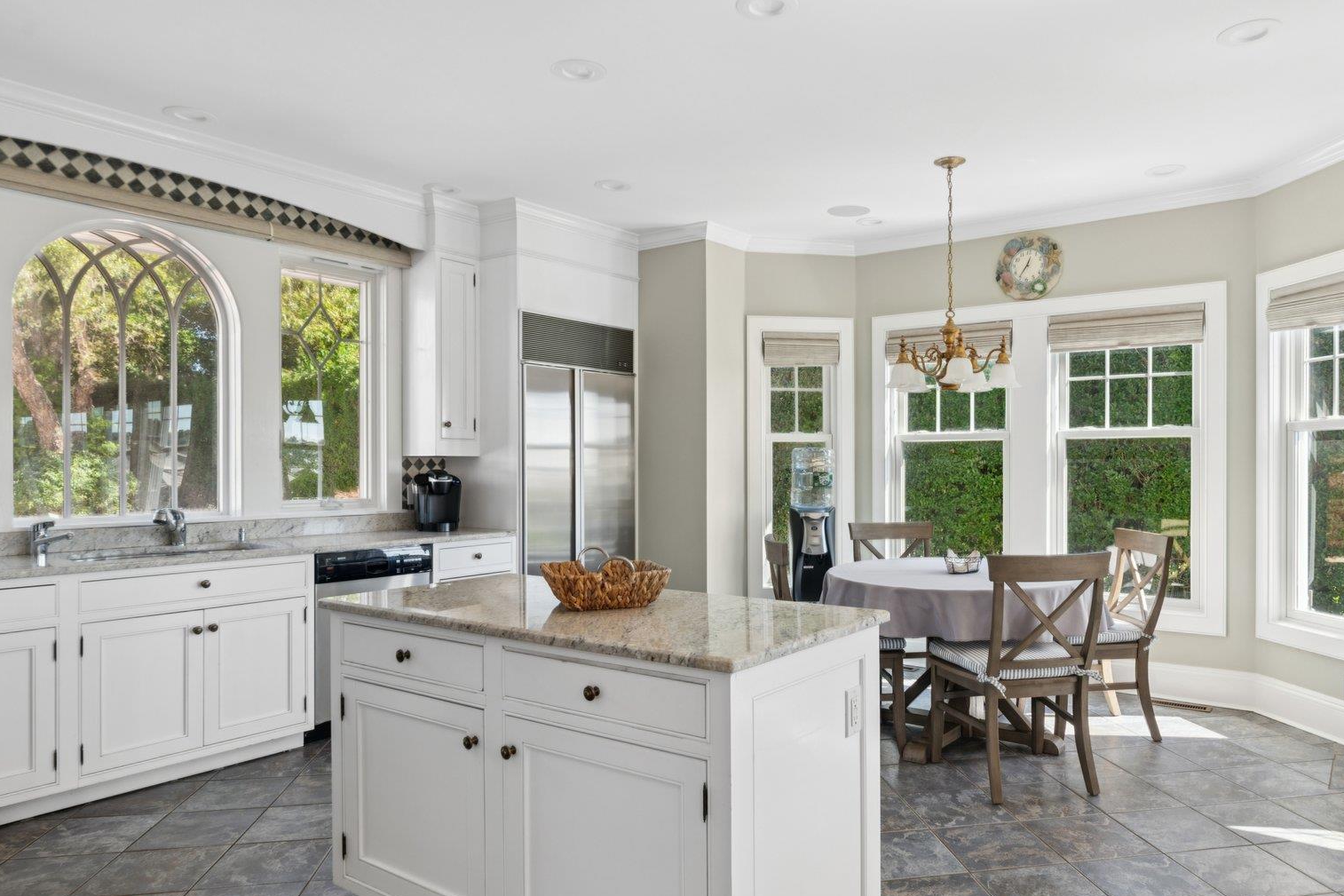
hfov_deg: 75.8
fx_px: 859
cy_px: 477
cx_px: 750
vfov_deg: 55.1
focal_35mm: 23
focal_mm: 17
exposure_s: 1/30
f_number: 8
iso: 125
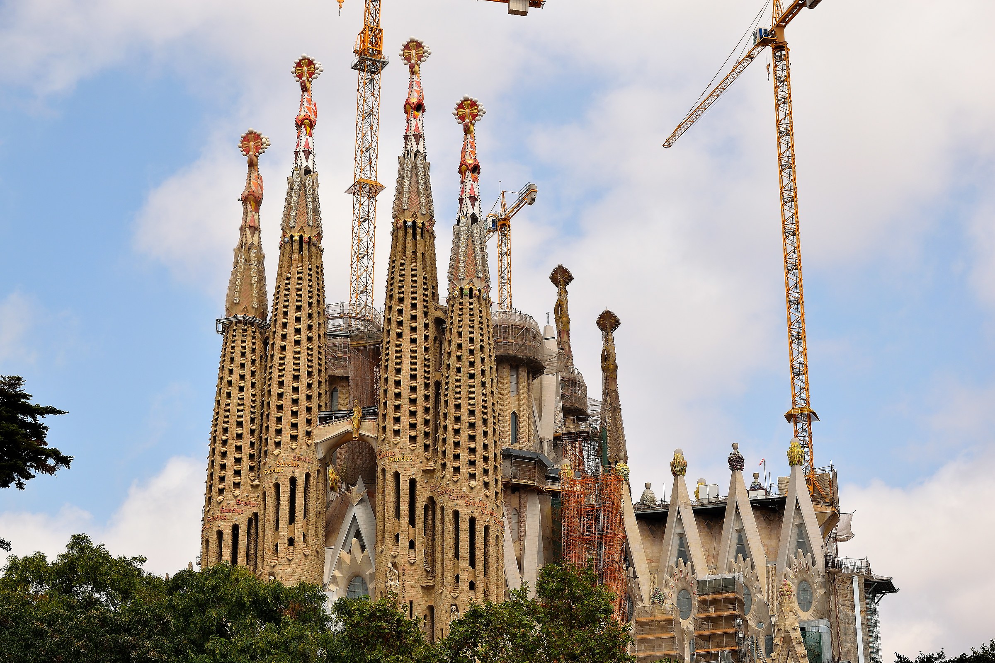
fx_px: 1741
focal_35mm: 63
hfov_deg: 31.9
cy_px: 332
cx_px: 498
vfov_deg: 21.6
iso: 100
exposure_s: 1/320
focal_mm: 42
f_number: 9
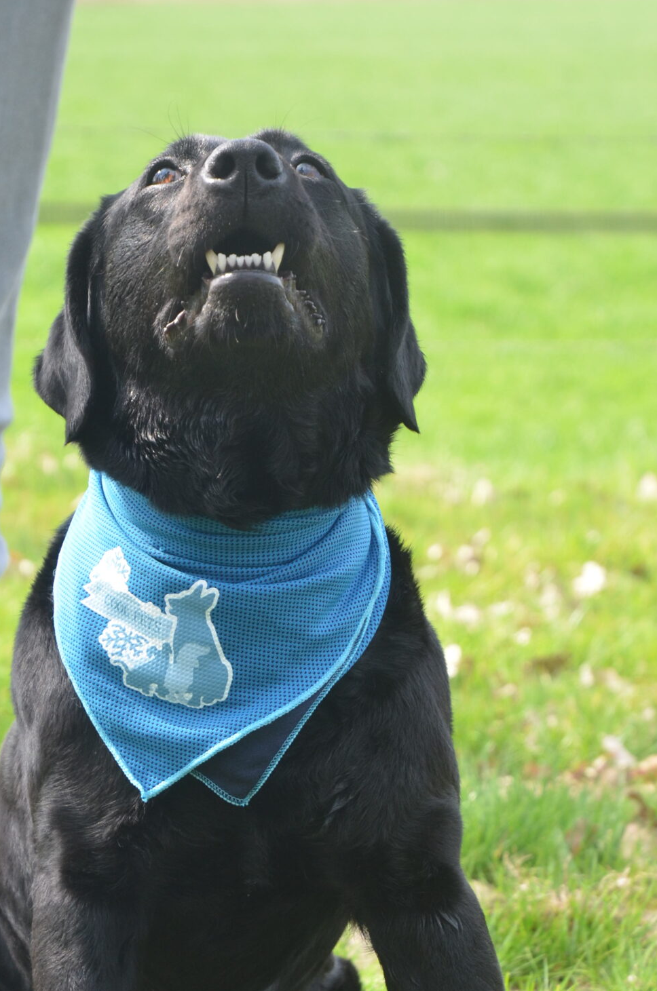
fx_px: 5058
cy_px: 674
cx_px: 301
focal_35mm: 184
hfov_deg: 7.4
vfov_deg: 11.2
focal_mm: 70
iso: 400
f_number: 5
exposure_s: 1/400
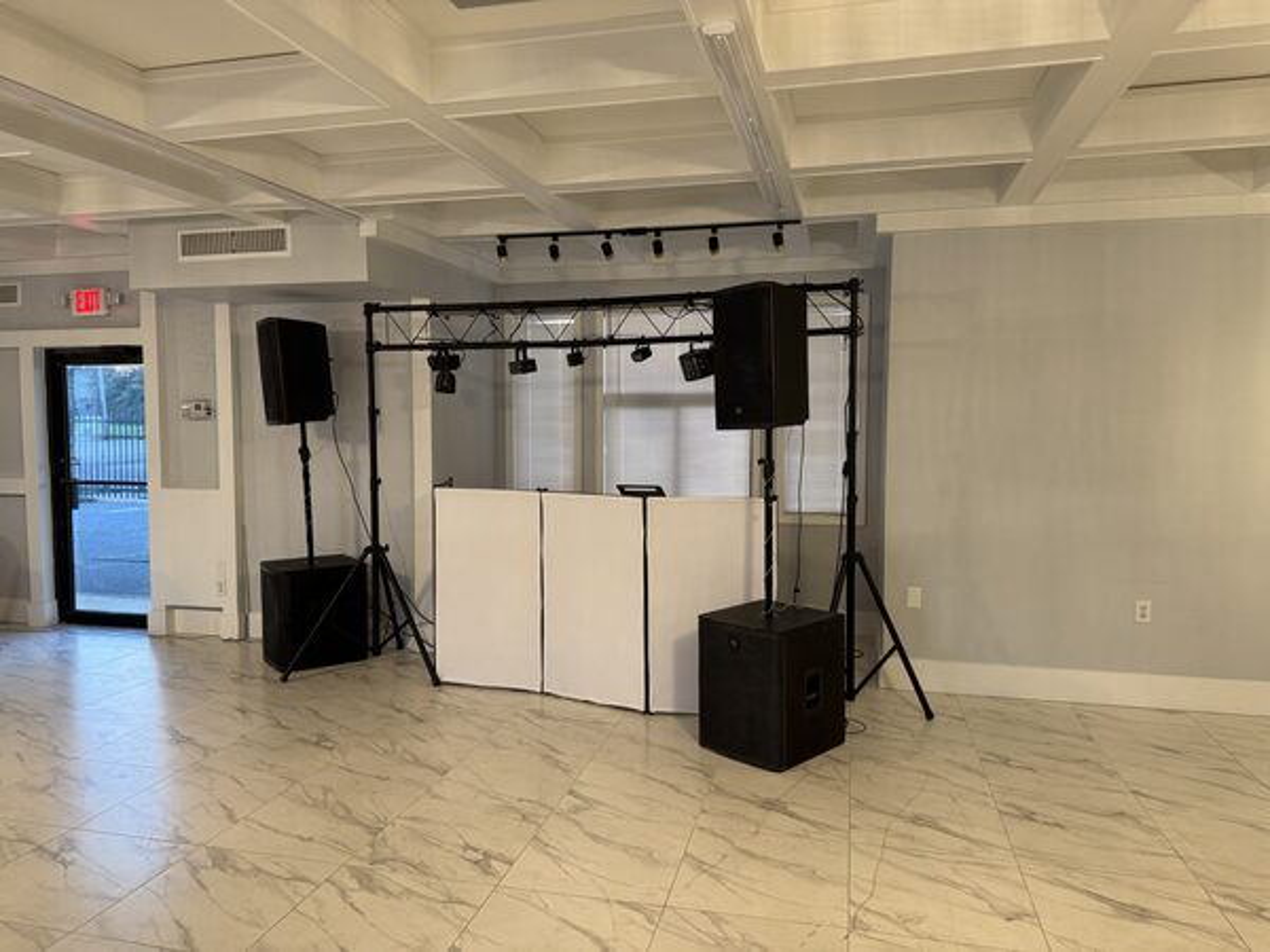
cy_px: 476
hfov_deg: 71.6
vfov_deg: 56.8
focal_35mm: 24
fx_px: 881
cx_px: 635
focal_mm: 6.76
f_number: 1.78
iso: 200
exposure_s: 1/60
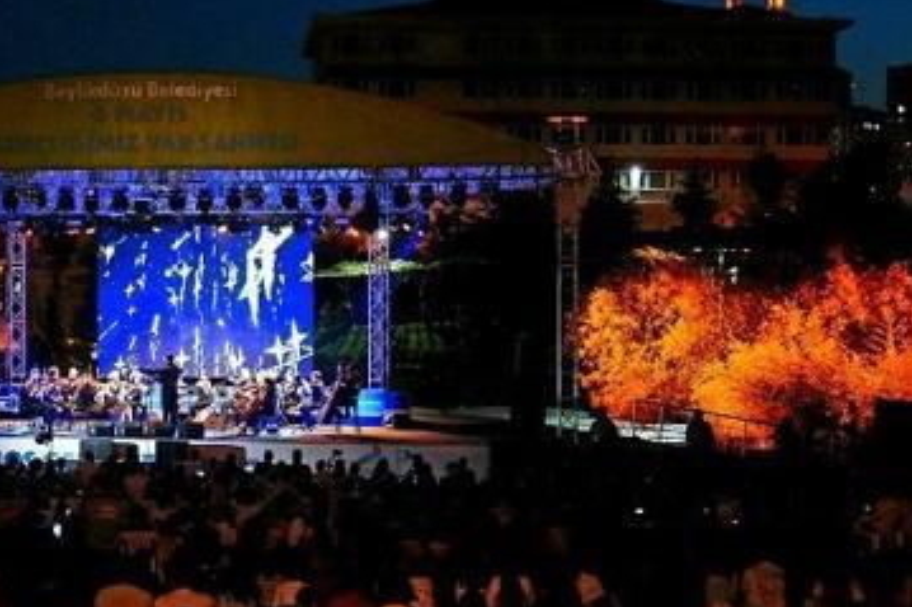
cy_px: 259
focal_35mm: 70
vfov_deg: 19.4
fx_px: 1772
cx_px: 189
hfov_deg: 28.3
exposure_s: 1/160
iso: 10000
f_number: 3.2
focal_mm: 44
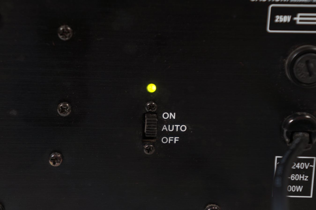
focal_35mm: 82
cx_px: 158
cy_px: 105
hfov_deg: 24.7
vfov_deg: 16.5
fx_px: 723
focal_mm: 55
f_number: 5.6
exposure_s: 1/5
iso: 200
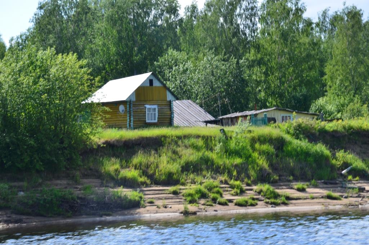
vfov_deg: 10.1
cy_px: 122
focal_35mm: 135
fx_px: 1381
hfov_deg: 15.2
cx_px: 184
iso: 125
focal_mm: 90
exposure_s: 1/125
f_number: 11
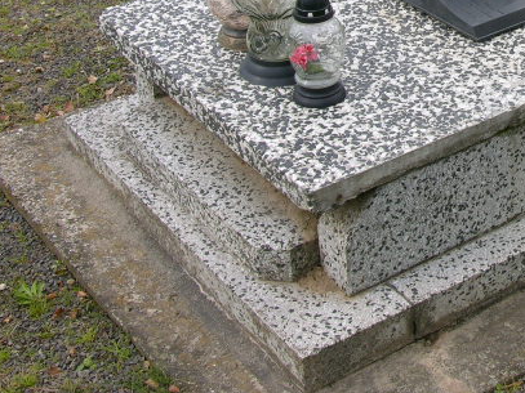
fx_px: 1334
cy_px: -70
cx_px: 551
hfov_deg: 21.3
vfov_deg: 16.2
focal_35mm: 88
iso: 50
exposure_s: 1/193
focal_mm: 8.9
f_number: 5
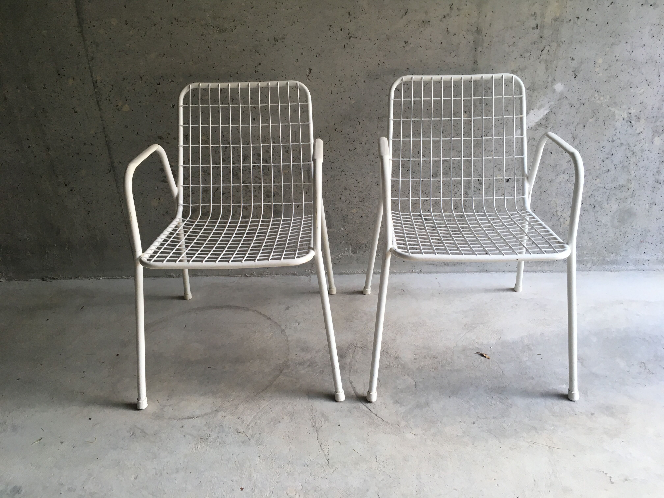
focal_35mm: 29
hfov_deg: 61.7
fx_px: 556
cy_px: 249
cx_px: 332
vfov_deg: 48.2
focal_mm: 4.15
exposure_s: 1/33
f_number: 2.2
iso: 25
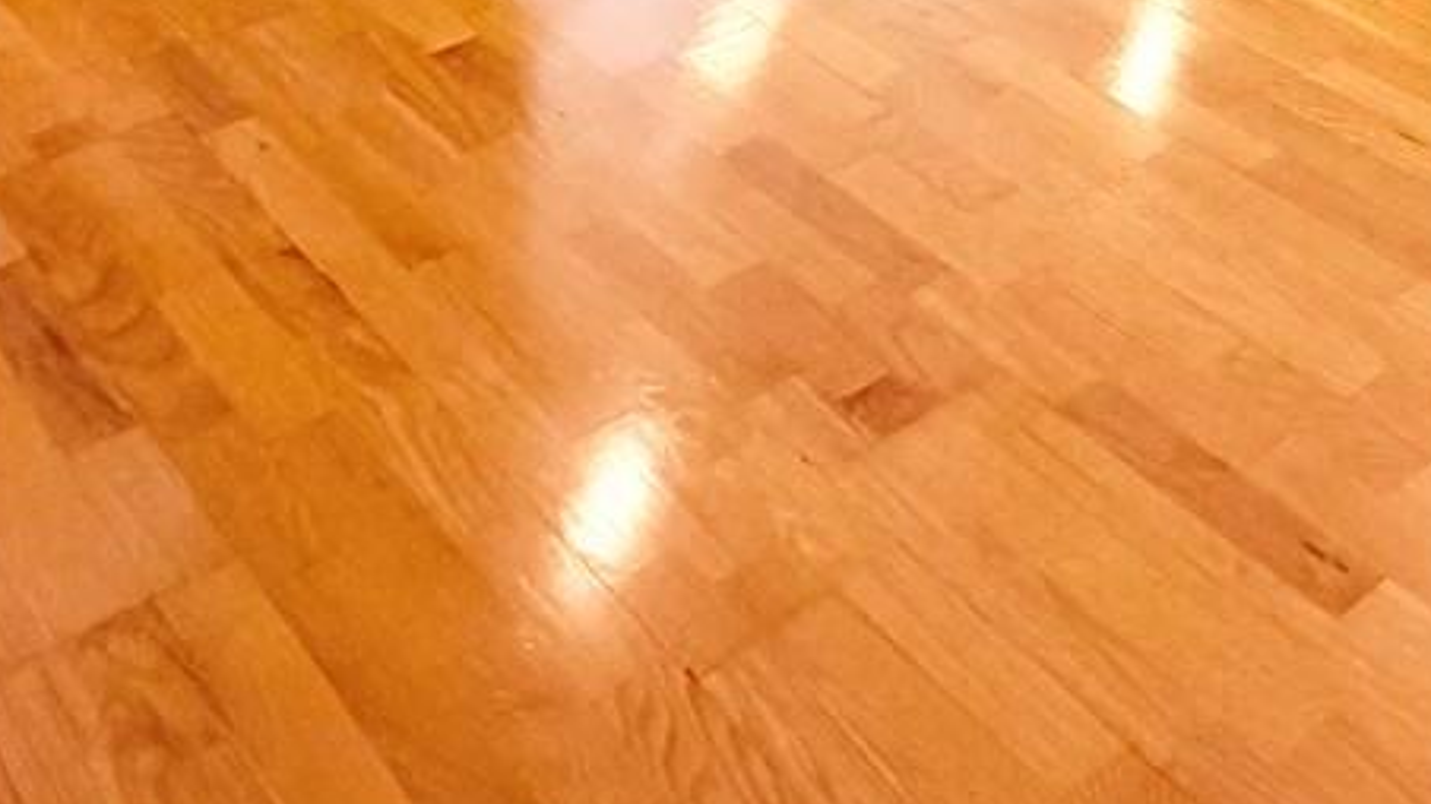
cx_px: 1222
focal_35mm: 54
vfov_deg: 15.3
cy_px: -1007
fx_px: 2049
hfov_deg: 36.6
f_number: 2.2
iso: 320
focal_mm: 2.22
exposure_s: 1/120
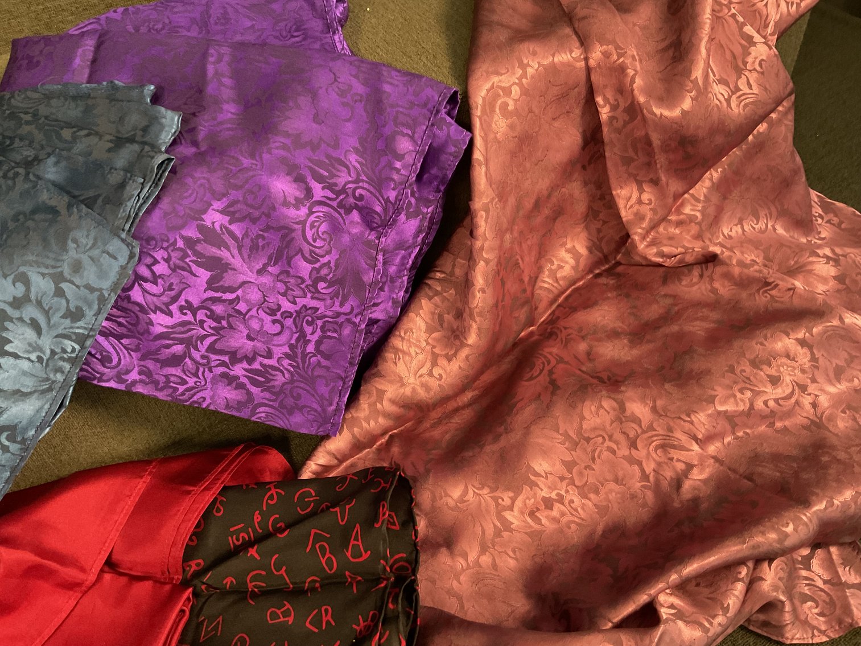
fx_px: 721
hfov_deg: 61.7
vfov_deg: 48.2
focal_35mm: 29
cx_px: 430
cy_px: 323
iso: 320
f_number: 1.8
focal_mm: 3
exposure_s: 1/40
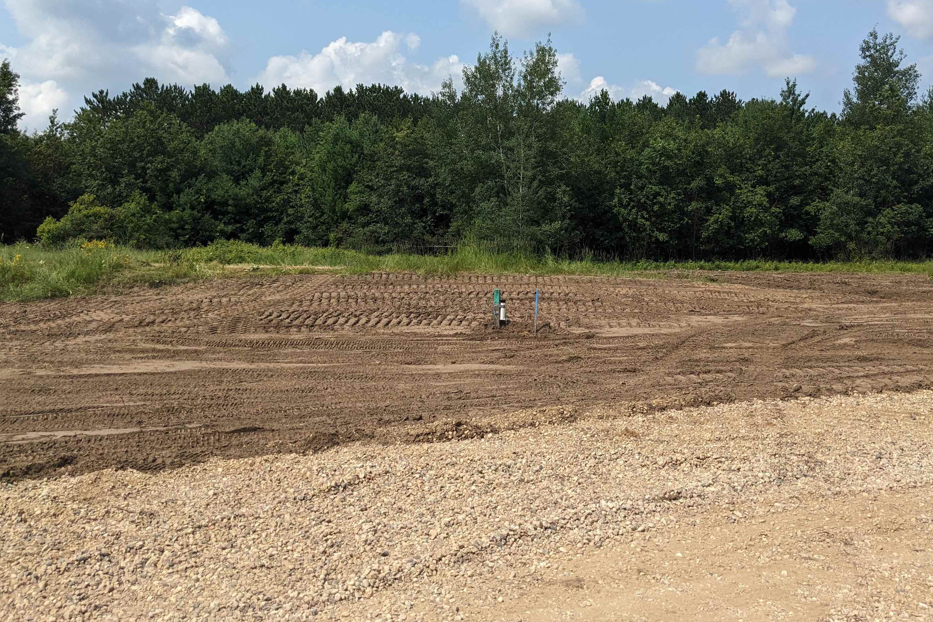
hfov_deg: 57.1
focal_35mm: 33
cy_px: 213
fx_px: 855
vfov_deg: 39.6
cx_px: 513
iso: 66
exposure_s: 1/3906
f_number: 1.73
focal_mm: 4.38
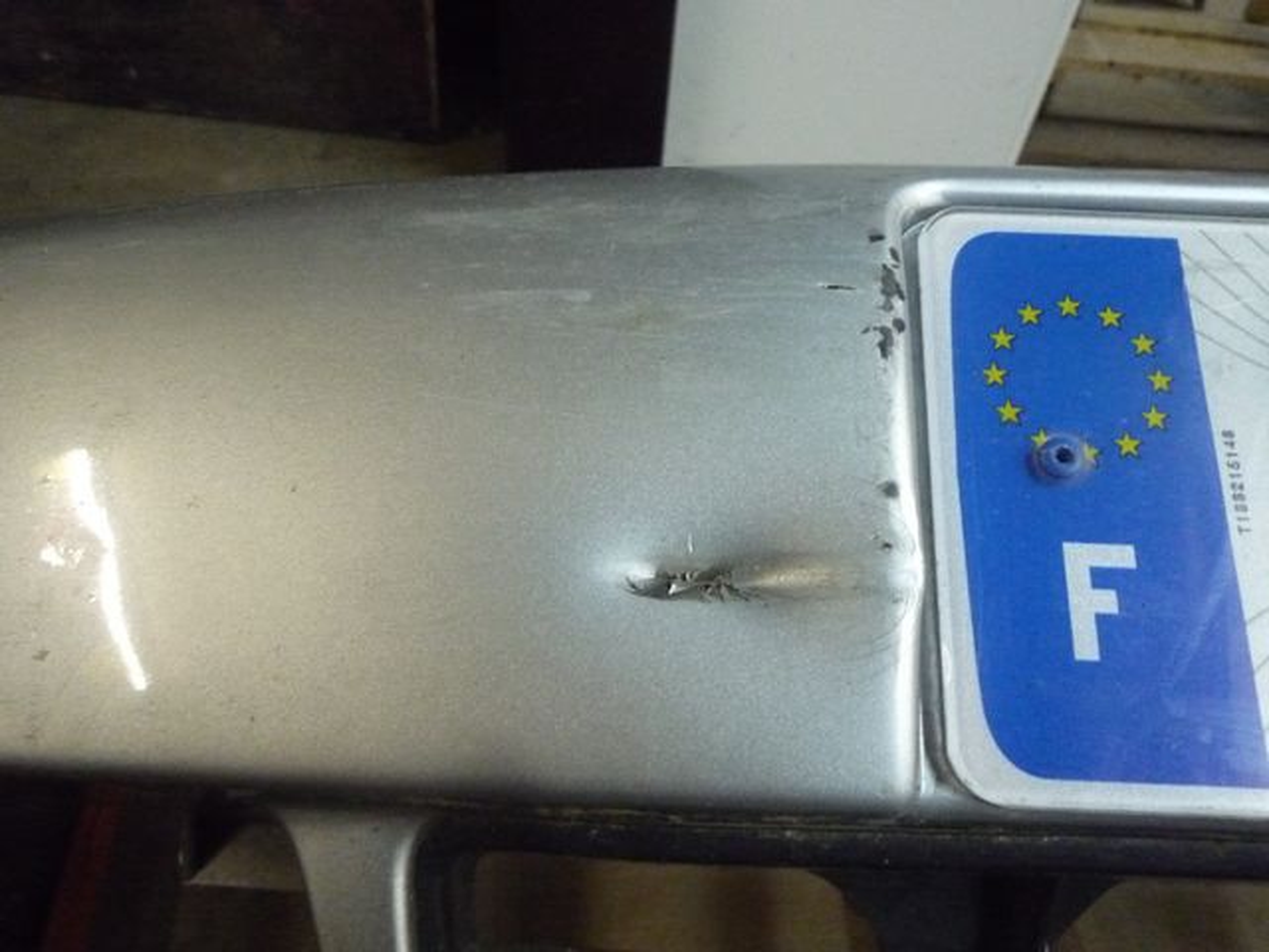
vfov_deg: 54.9
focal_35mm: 25
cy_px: 476
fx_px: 916
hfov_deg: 69.4
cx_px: 634
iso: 800
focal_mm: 4.4
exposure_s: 1/25
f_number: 2.8
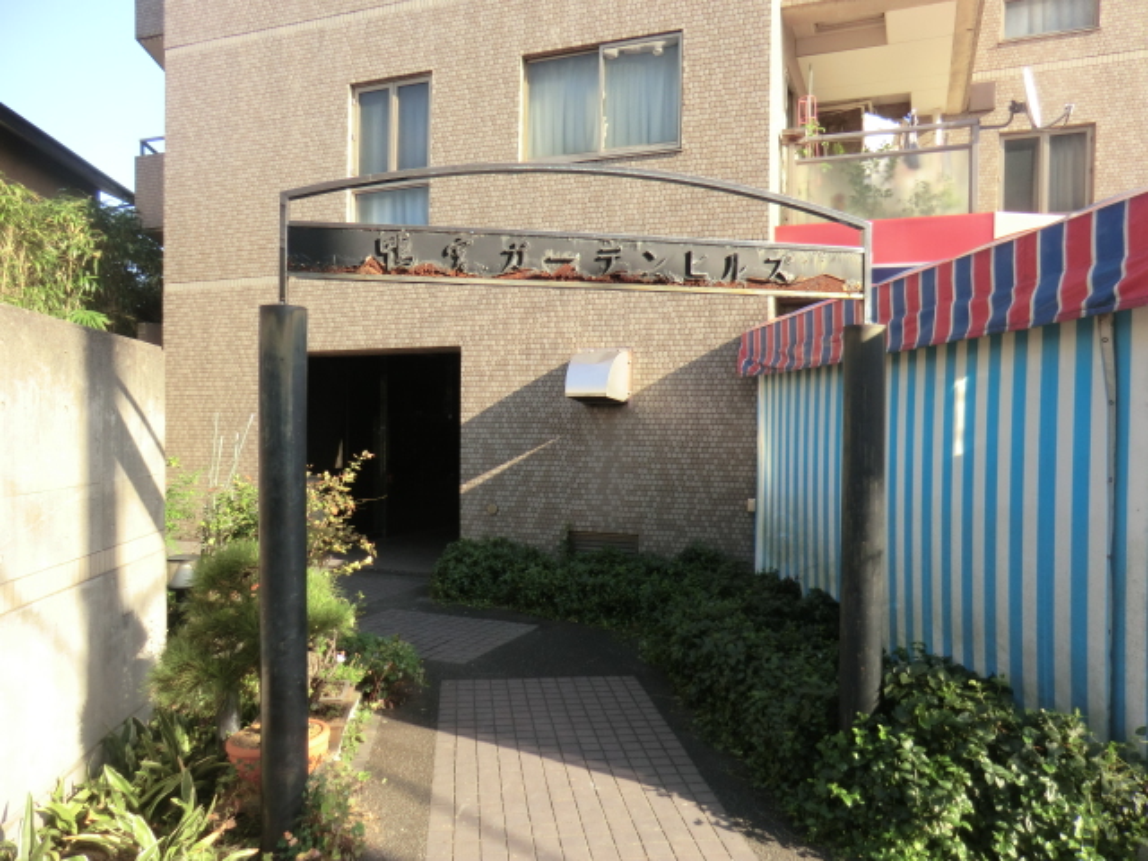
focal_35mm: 24
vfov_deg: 56.8
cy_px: 430
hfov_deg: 71.6
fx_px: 796
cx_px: 574
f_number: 3.2
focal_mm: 4.3
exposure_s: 1/200
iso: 80
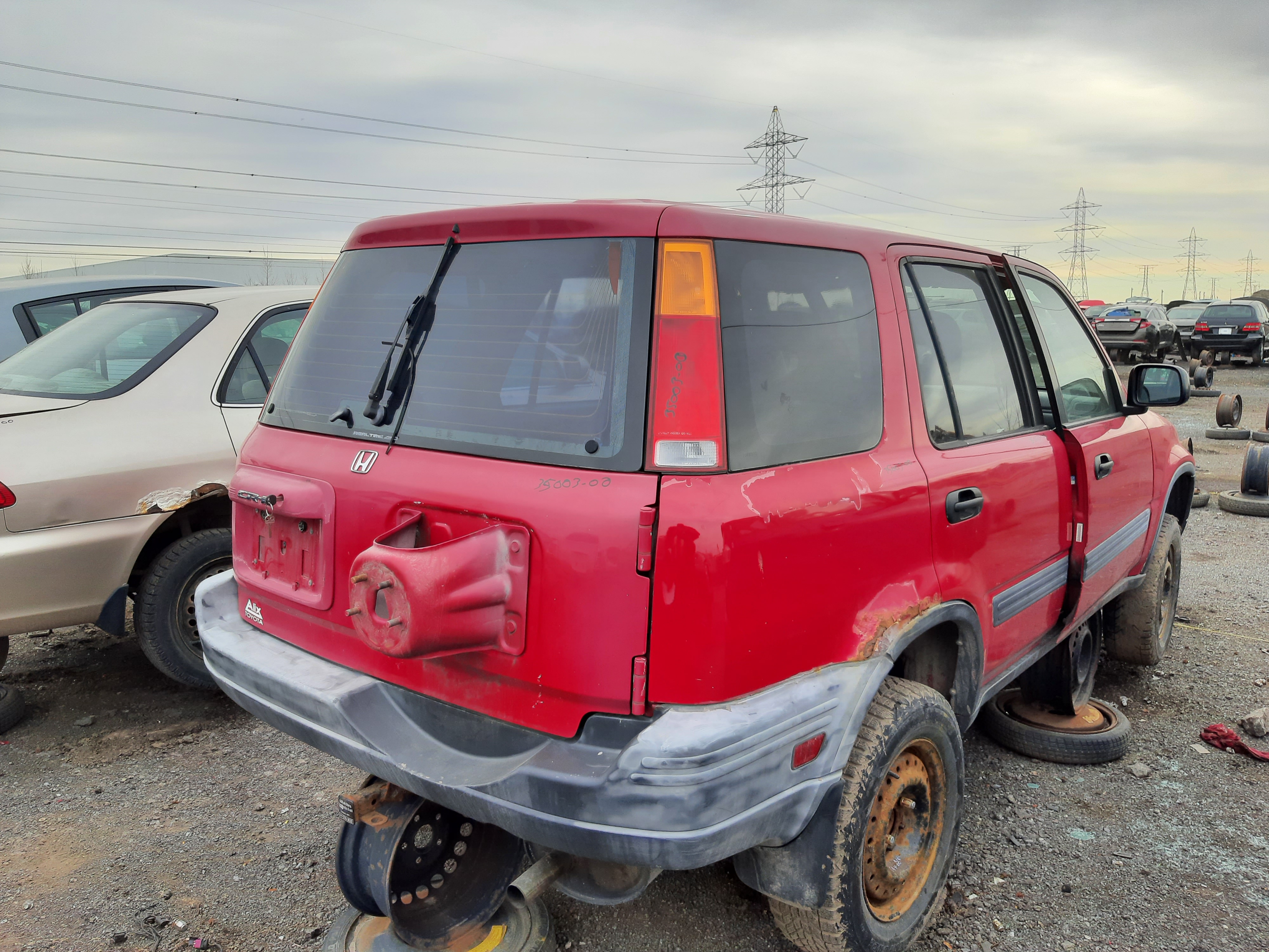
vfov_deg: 53.1
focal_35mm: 26
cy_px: 476
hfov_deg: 67.3
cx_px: 634
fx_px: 953
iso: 40
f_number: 1.7
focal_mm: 3.92
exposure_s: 1/659
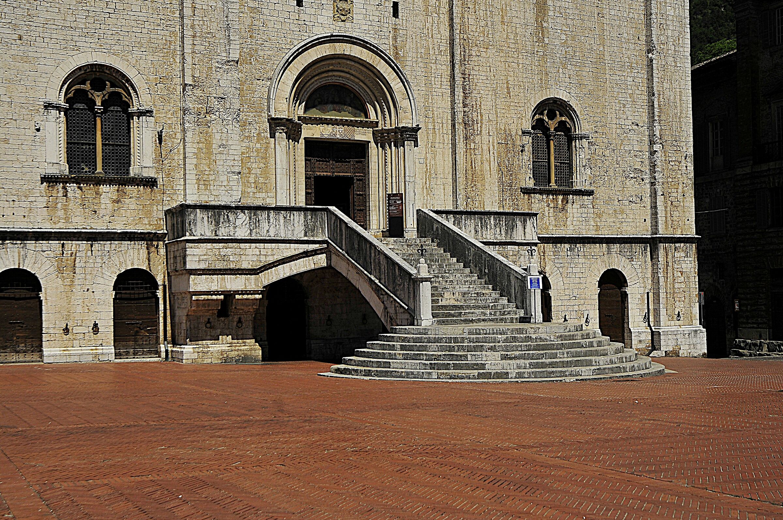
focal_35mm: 46
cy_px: 260
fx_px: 1010
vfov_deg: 28.9
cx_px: 392
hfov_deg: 42.4
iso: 200
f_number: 8
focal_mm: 31
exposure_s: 1/2000
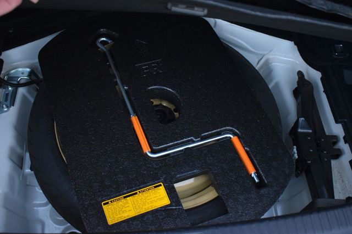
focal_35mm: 40
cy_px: 117
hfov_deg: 47.9
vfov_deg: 33.0
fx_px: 396
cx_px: 176
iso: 3200
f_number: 4
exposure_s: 1/125
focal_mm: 27
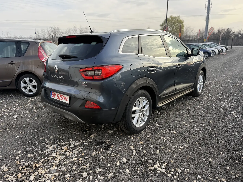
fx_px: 168
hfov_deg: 71.6
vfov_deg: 56.8
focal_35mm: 24
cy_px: 91
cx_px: 122
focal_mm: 6.76
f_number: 1.78
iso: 100
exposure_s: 1/1106
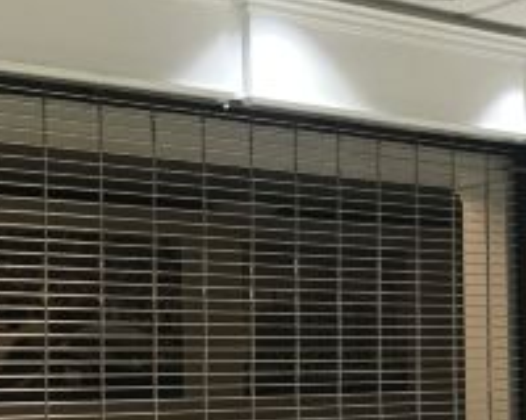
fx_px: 1417
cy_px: 378
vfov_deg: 16.7
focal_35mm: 91
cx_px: 438
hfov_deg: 20.7
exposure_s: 1/30
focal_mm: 3.99
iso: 32
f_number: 1.8
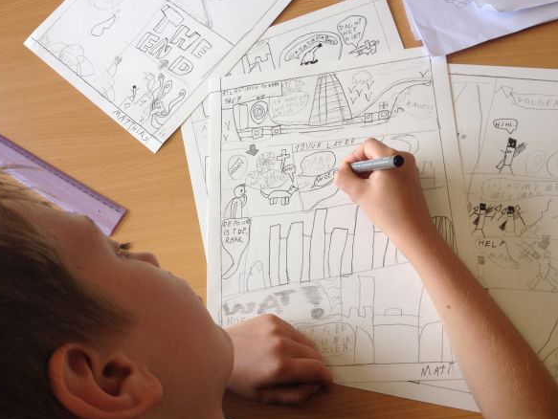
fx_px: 581
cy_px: 210
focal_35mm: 36
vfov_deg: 39.7
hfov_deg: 51.3
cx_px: 279
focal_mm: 4.28
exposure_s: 1/120
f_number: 2.4
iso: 80
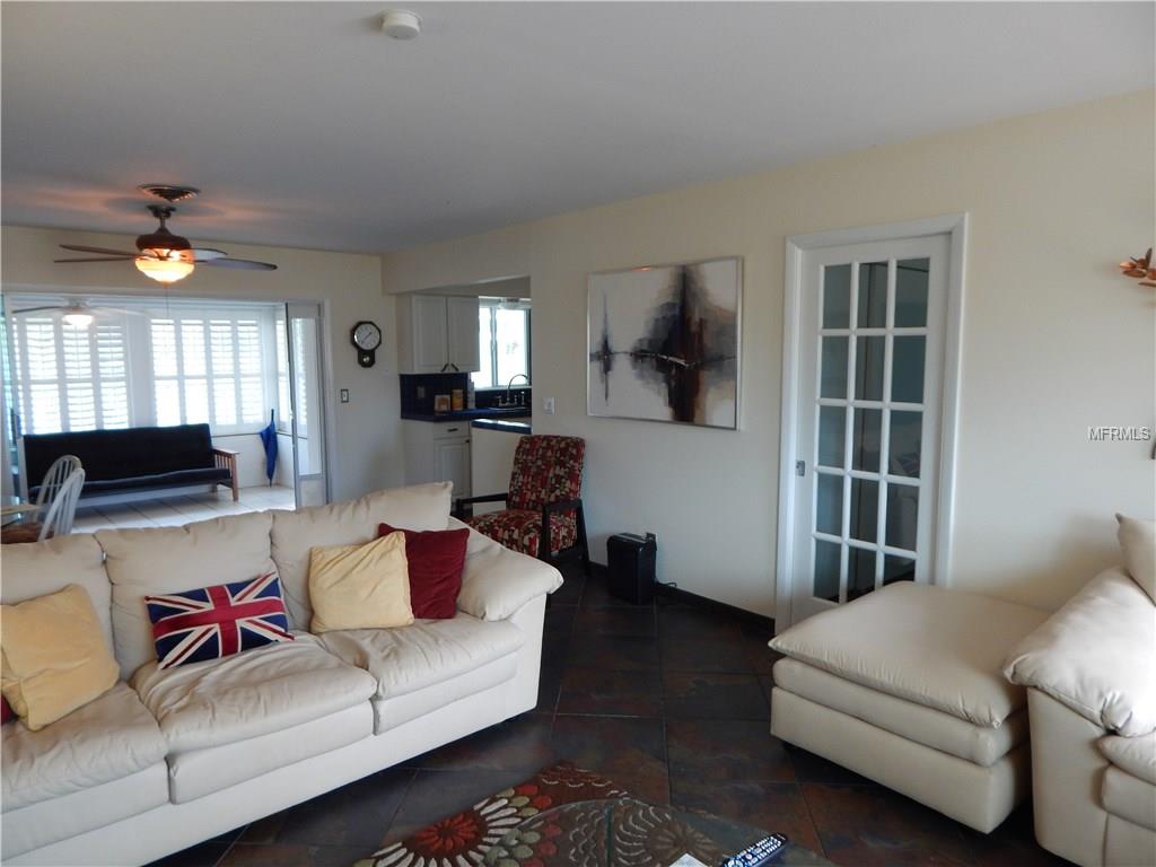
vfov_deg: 61.1
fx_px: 735
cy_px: 434
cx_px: 578
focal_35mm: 22
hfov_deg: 76.4
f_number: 3
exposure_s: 1/30
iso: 180
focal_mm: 4
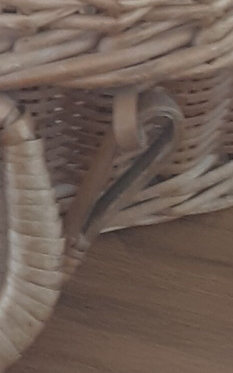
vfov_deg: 11.1
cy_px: -515
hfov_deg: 8.0
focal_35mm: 160
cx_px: -133
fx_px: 1626
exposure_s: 1/50
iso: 50
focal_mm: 3.6
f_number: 1.9
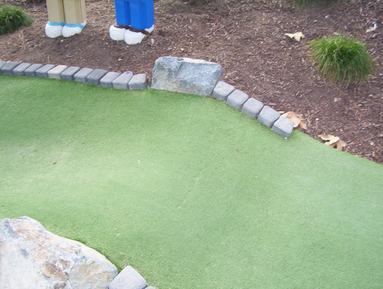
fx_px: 477
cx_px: 192
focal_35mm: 43
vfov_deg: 33.7
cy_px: 144
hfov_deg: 43.8
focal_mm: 5.77
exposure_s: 1/79.4
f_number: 2.73
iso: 140
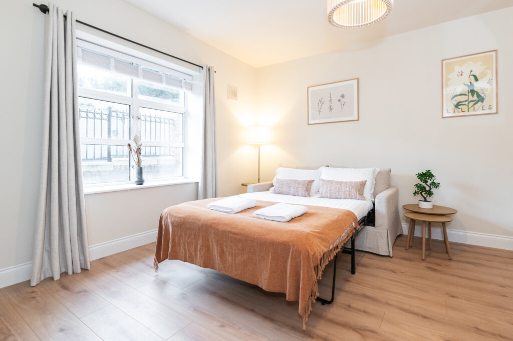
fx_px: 214
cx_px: 256
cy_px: 170
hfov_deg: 100.4
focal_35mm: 15
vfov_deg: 77.2
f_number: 6.3
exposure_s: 1/10
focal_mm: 15
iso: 400
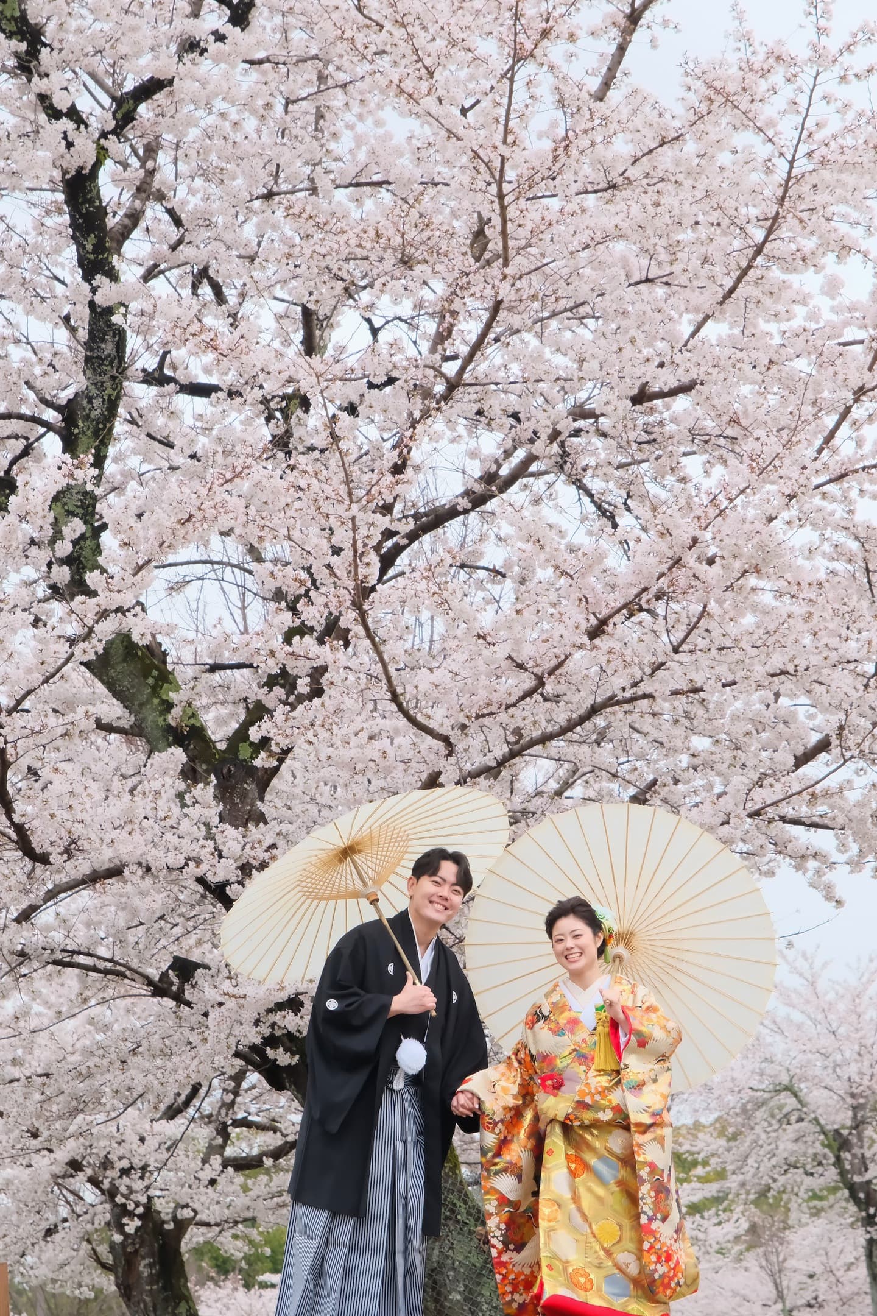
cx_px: 438
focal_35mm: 120
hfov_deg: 11.4
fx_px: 4385
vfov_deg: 17.1
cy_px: 658
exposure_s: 1/250
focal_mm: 80
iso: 1600
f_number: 9
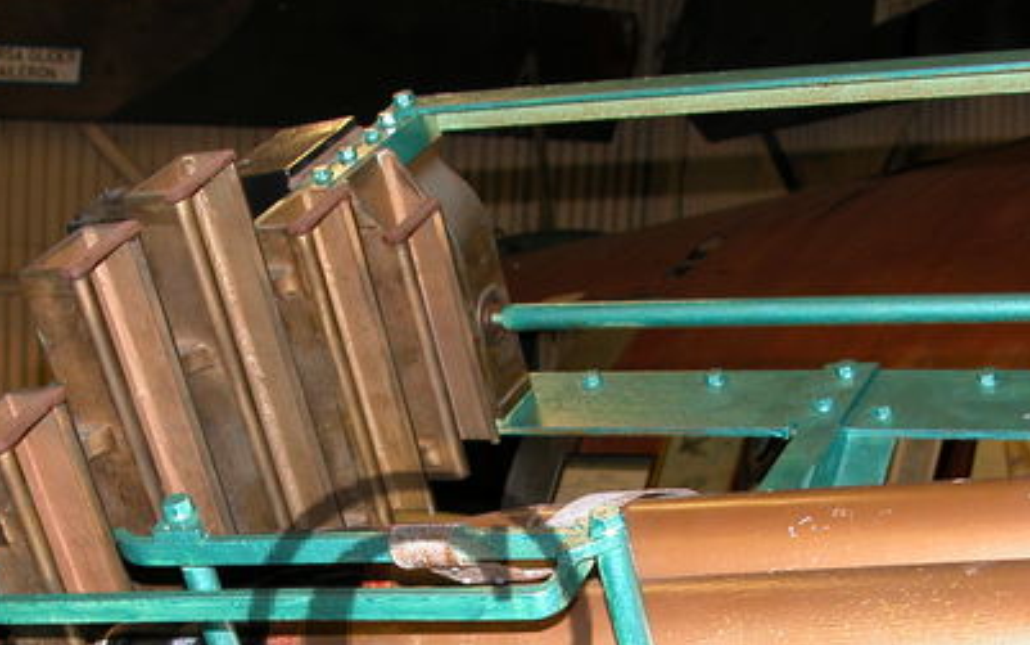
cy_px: 640
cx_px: 419
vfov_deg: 17.2
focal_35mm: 74
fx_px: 2078
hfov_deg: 27.8
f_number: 2.8
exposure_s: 1/60
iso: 100
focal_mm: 9
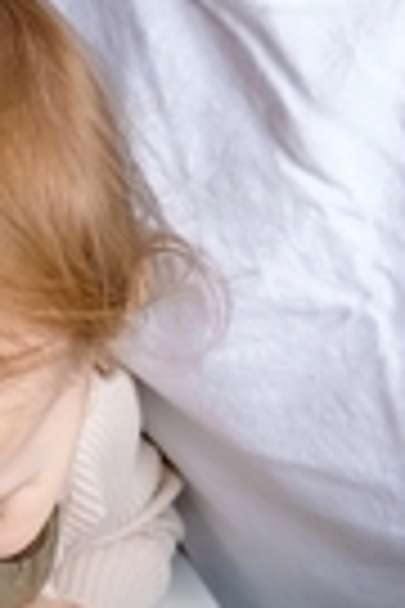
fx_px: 4522
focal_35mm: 268
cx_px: 189
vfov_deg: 7.7
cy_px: 146
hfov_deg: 5.1
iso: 160
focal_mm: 27
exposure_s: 1/250
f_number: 3.6
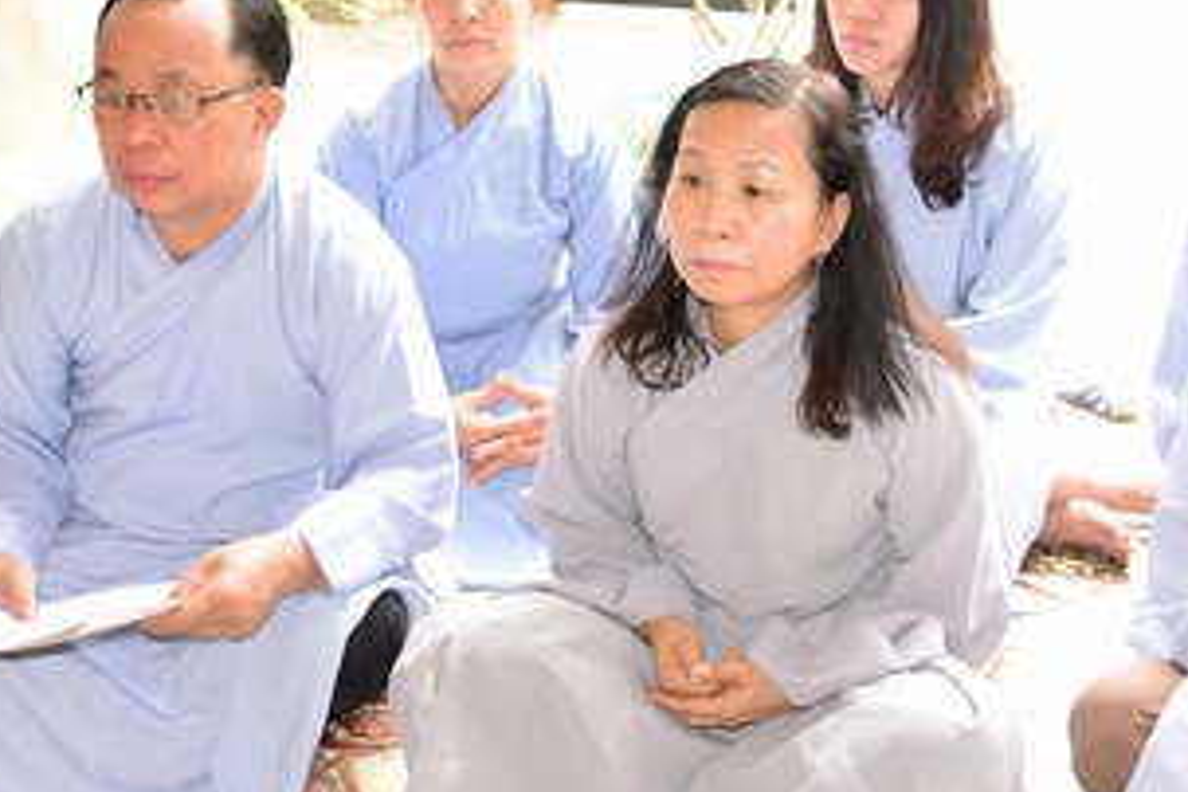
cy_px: 180
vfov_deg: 18.5
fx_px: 2409
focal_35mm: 73
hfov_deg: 27.7
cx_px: 647
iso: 500
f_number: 5
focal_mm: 34
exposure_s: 1/80
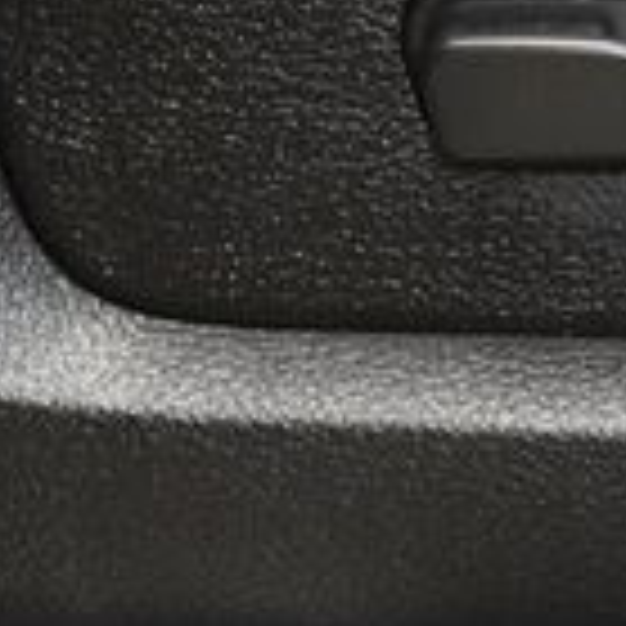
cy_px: 205
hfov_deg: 4.3
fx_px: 8389
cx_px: 658
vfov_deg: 4.3
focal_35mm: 410
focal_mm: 70
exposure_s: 1/60
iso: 3200
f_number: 4.5
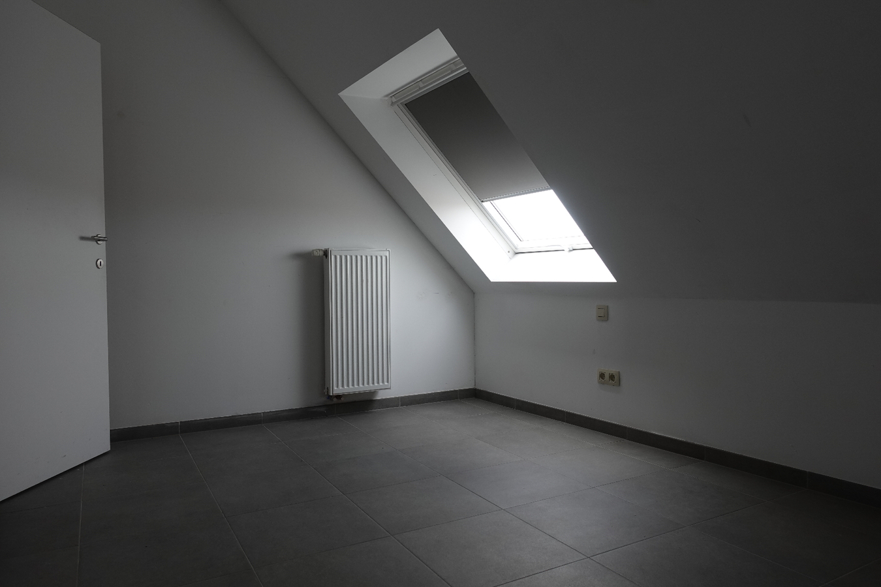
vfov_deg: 53.1
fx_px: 587
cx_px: 440
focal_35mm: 24
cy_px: 294
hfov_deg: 73.7
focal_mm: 8.8
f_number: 3.5
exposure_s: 1/80
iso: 125
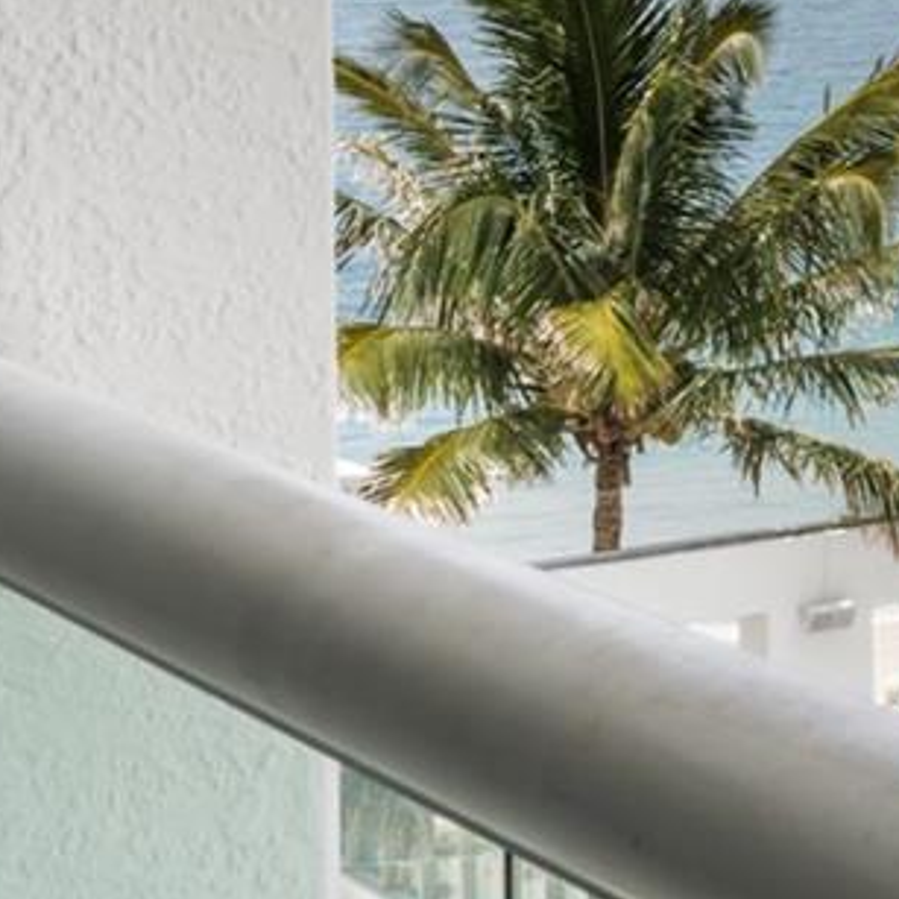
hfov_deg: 10.0
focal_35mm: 155
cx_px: 2111
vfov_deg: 10.9
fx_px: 4554
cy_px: -395
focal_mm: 35
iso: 250
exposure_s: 1/30
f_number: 14
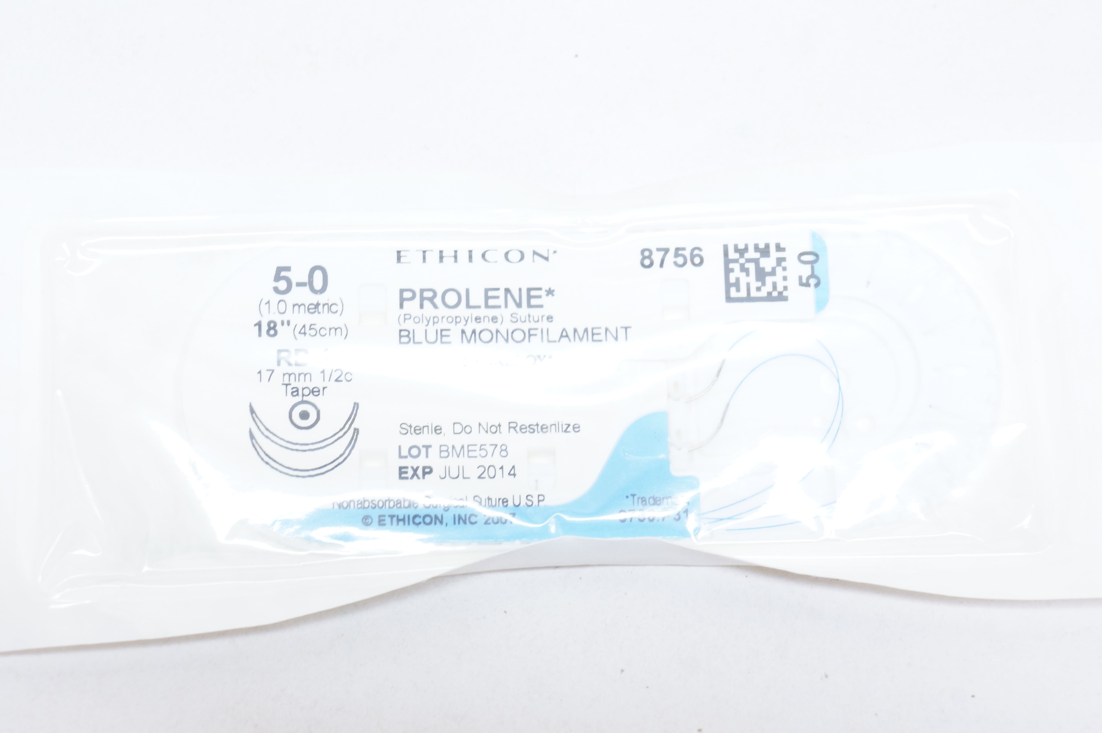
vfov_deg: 16.5
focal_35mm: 82
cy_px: 366
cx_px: 551
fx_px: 2523
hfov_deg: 24.6
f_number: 9
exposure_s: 1/15
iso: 800
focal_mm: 55
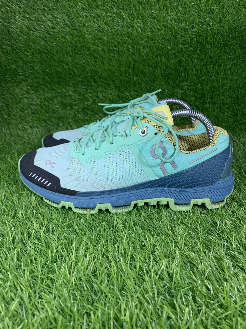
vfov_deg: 67.3
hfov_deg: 53.1
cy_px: 164
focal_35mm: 26
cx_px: 123
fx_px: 246
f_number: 1.8
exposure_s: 1/91
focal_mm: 4.25
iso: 100
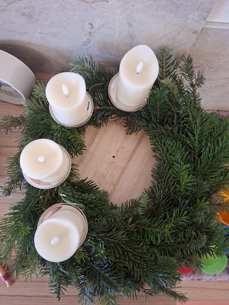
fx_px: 203
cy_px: 152
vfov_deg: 73.9
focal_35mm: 23
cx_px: 114
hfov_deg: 58.9
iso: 400
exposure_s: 1/33
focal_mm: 5.54
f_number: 1.8
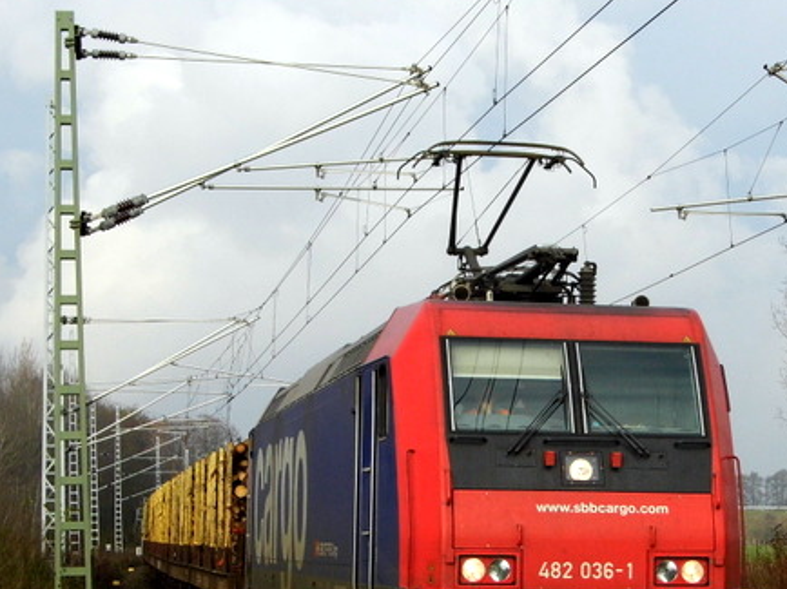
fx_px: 2431
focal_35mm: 107
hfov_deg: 18.3
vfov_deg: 13.7
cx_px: 595
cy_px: 488
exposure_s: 1/583
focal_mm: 10.4
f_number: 3.9
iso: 100
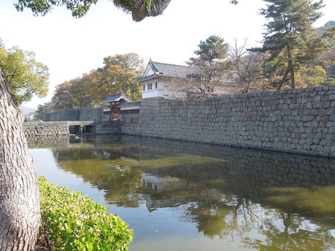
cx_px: 161
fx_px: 281
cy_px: 132
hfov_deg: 61.6
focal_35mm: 29
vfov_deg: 48.2
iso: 100
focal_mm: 4.5
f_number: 3.3
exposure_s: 1/250
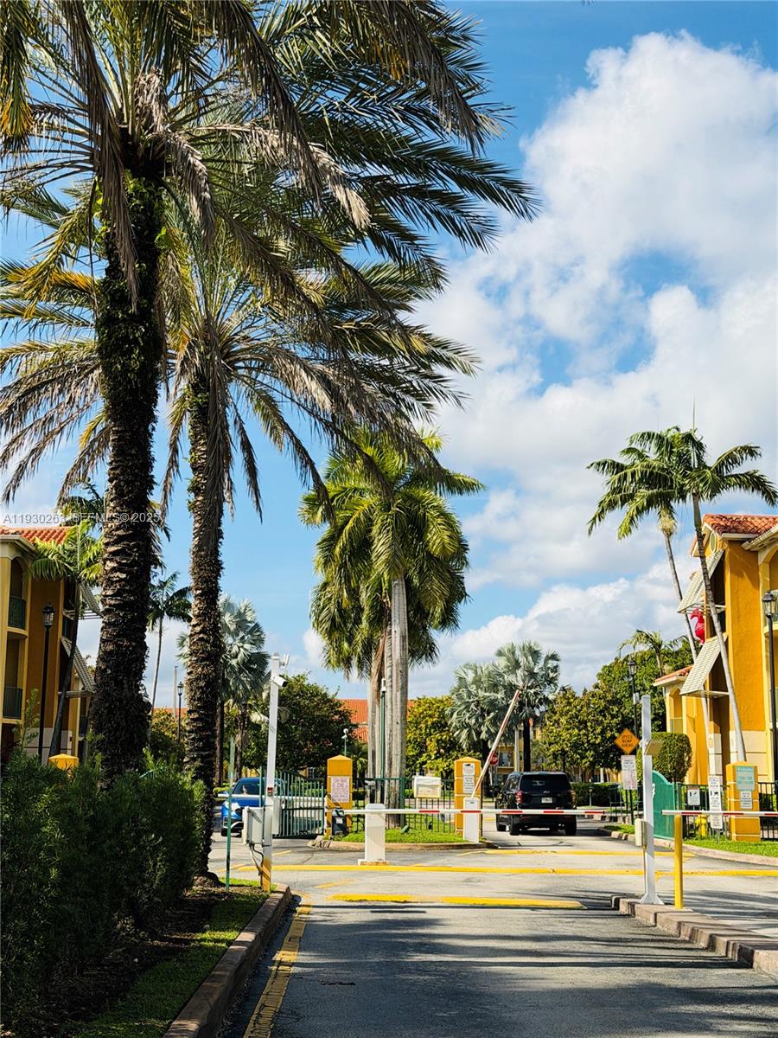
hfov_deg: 30.3
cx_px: 389
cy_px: 519
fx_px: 1438
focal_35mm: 48
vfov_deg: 39.7
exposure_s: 1/6024
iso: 64
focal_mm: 6.76
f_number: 1.78
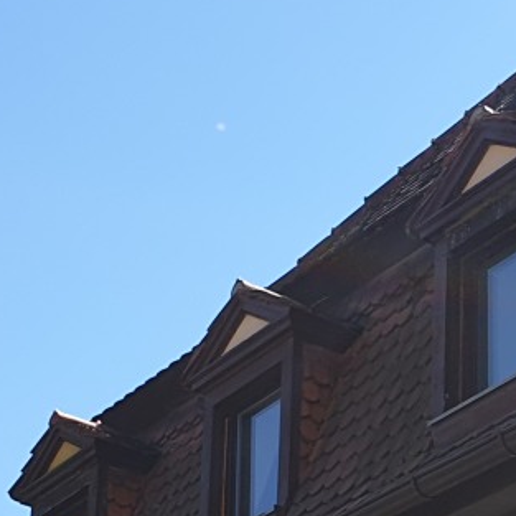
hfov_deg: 14.9
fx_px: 1855
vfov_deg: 14.3
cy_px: 876
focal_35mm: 110
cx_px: 739
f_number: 2.4
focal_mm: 4.3
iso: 50
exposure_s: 1/894
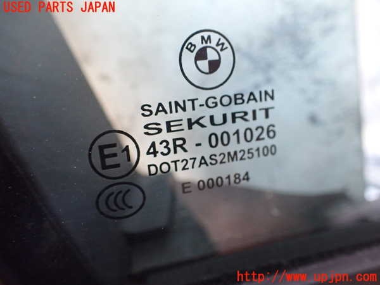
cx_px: 190
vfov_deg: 46.8
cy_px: 142
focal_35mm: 30
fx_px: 329
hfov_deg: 60.0
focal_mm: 5.4
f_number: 2.3
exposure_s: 1/125
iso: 500
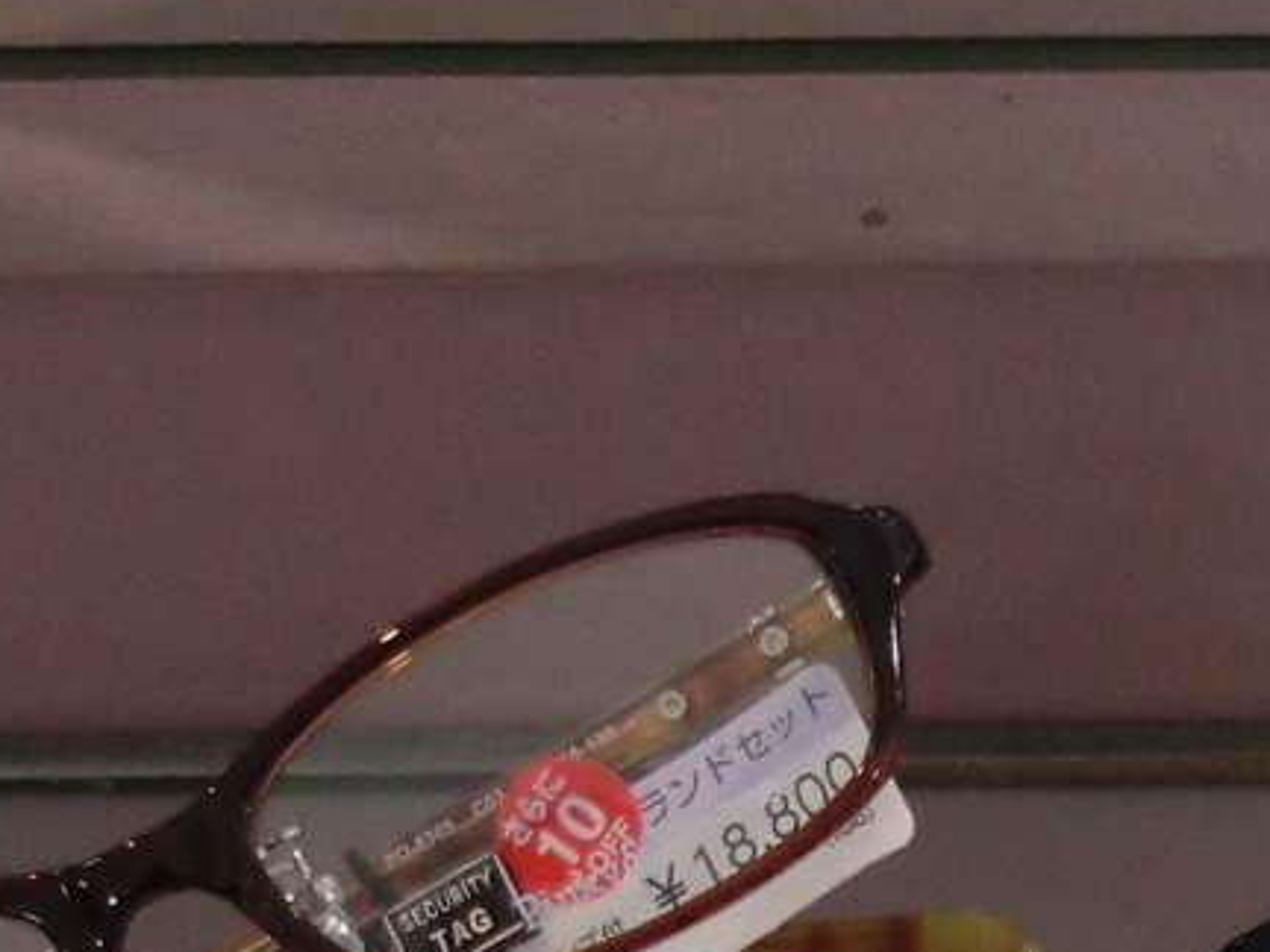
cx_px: 1000
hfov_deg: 15.3
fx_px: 4696
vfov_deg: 11.0
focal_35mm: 128
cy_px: 1607
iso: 125
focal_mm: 4.9
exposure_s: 1/60
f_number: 3.2
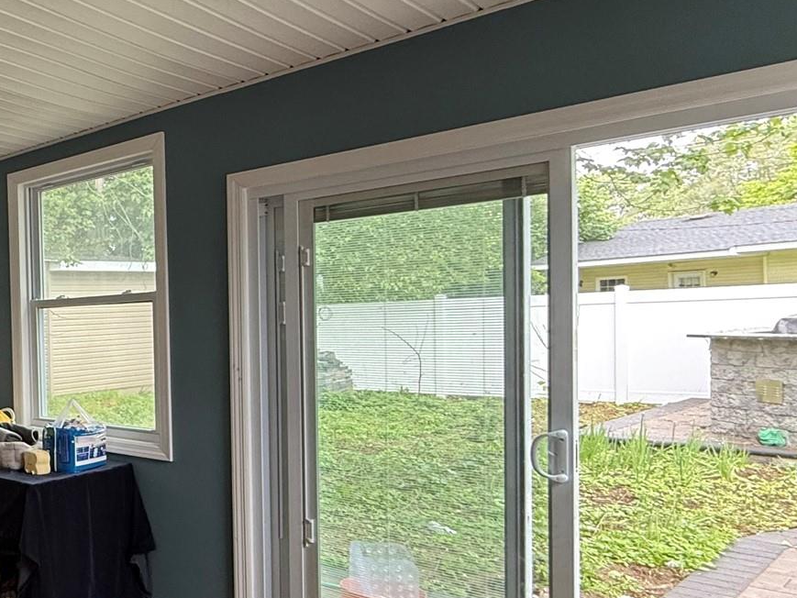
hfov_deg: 41.8
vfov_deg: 42.8
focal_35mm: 33
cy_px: 348
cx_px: -110
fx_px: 760
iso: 200
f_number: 2.2
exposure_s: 1/60
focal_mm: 2.22
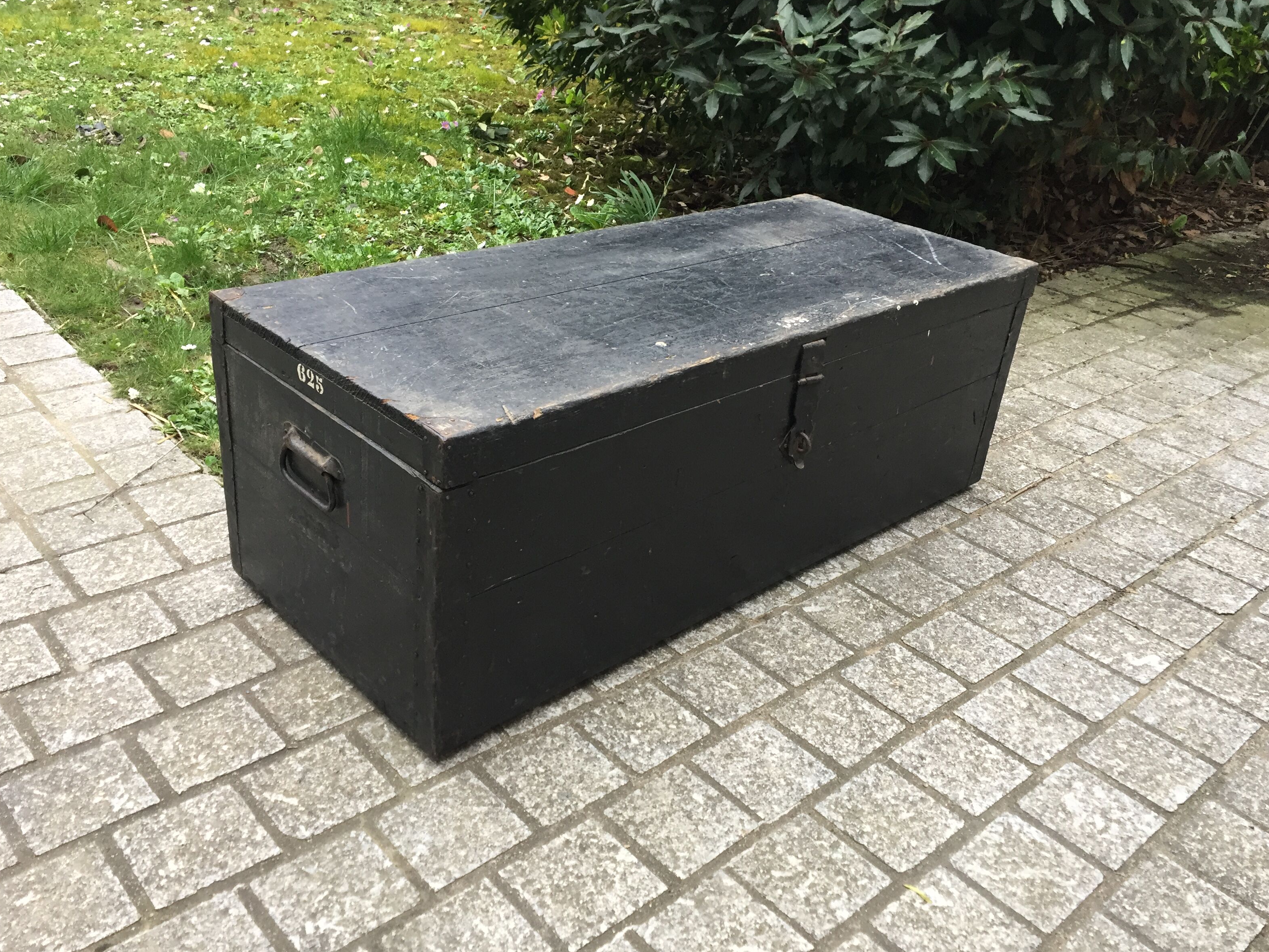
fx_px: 1100
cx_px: 638
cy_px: 474
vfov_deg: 46.8
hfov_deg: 60.0
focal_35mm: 30
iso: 50
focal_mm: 4.15
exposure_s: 1/33
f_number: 2.2
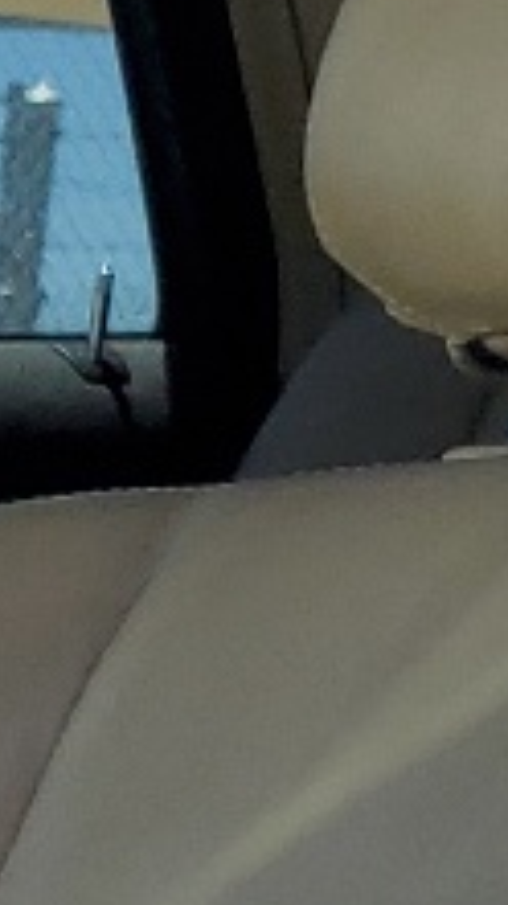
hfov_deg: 4.8
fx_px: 4919
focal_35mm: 205
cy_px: 1540
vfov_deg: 10.0
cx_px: -2114
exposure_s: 1/833
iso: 50
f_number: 1.5
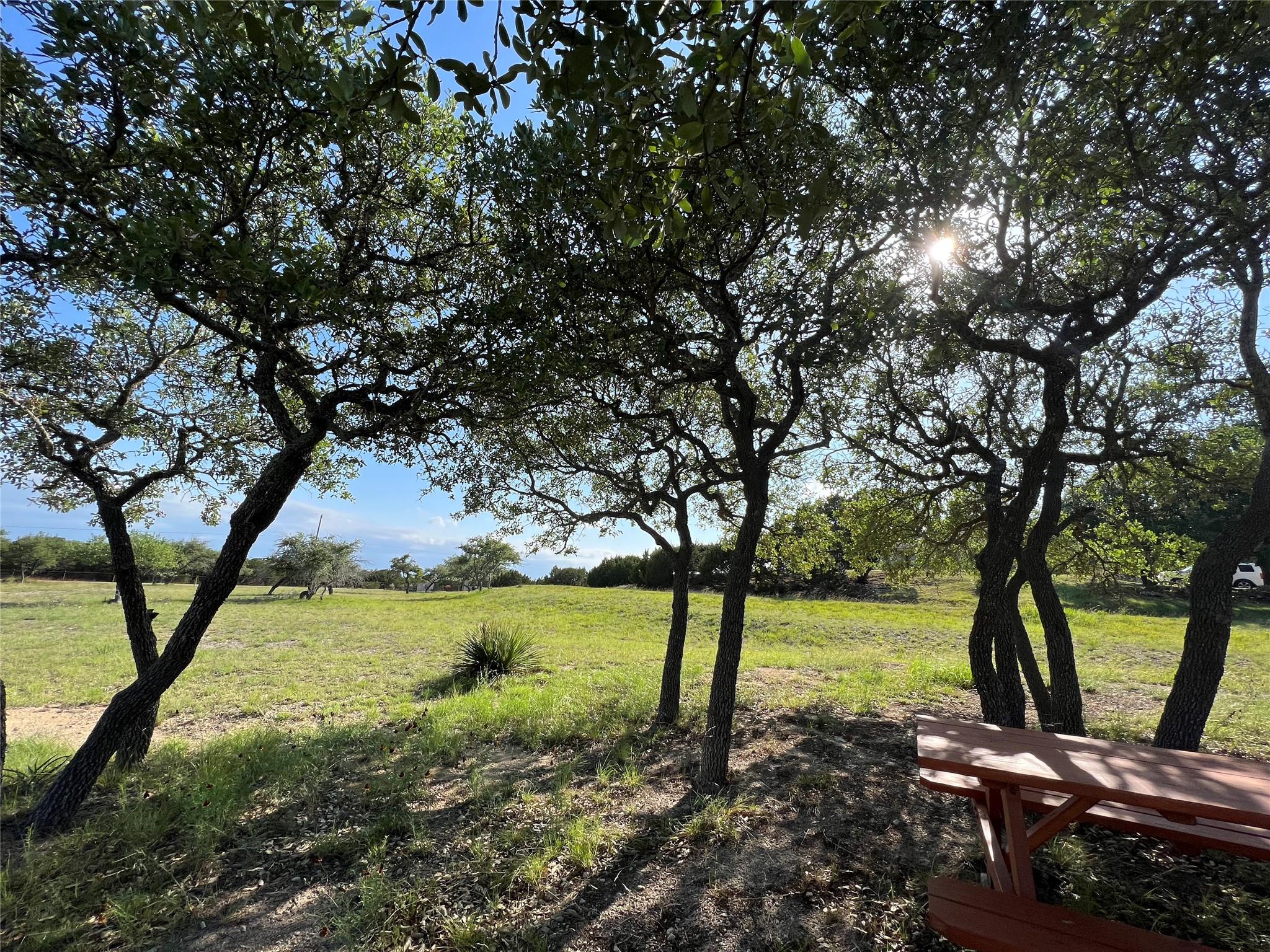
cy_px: 476
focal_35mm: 13
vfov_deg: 89.9
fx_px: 477
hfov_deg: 106.2
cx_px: 635
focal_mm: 1.57
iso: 32
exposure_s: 1/1277
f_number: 1.8
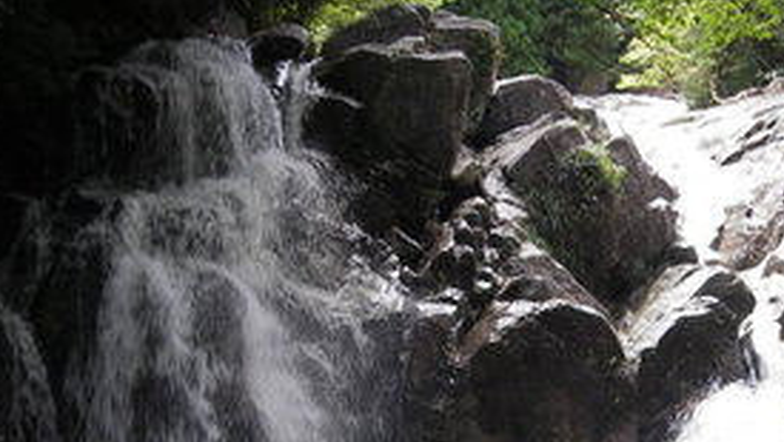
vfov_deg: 13.8
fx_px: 1809
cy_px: 419
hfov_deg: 24.4
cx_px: 459
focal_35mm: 87
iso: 50
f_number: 3.6
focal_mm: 9.2
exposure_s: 1/60
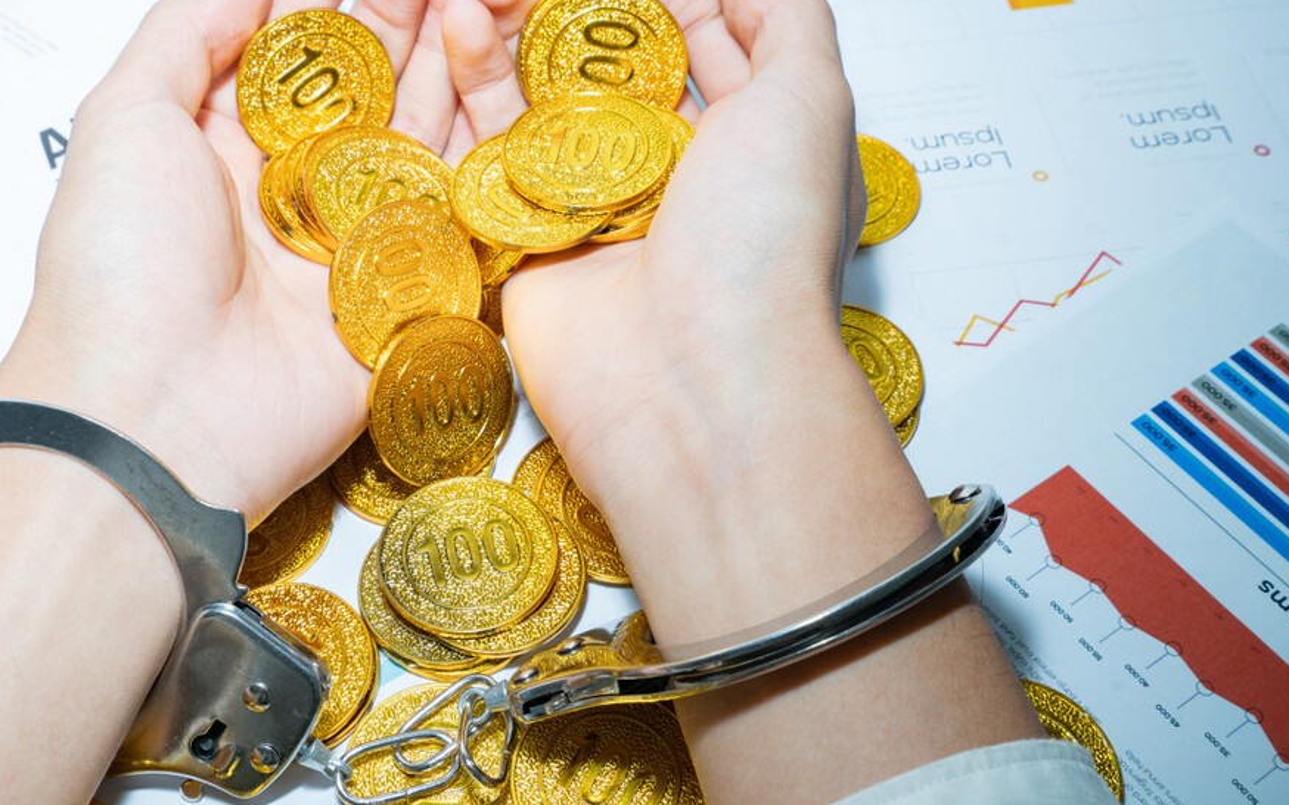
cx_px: 519
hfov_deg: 40.9
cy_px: 335
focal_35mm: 49
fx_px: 1721
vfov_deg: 26.3
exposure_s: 1/80
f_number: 11
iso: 400
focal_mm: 35
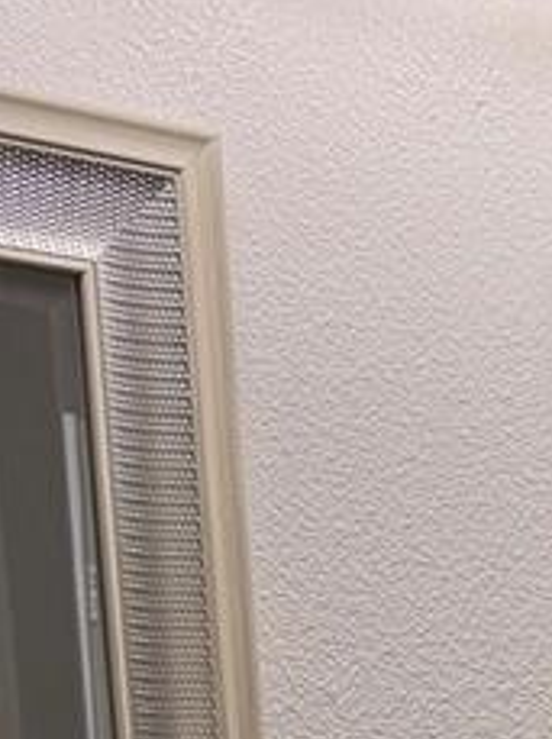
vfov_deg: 13.8
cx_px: 981
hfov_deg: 11.0
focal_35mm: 126
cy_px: 1359
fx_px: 2687
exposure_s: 1/230
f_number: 1.78
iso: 64
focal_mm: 6.76
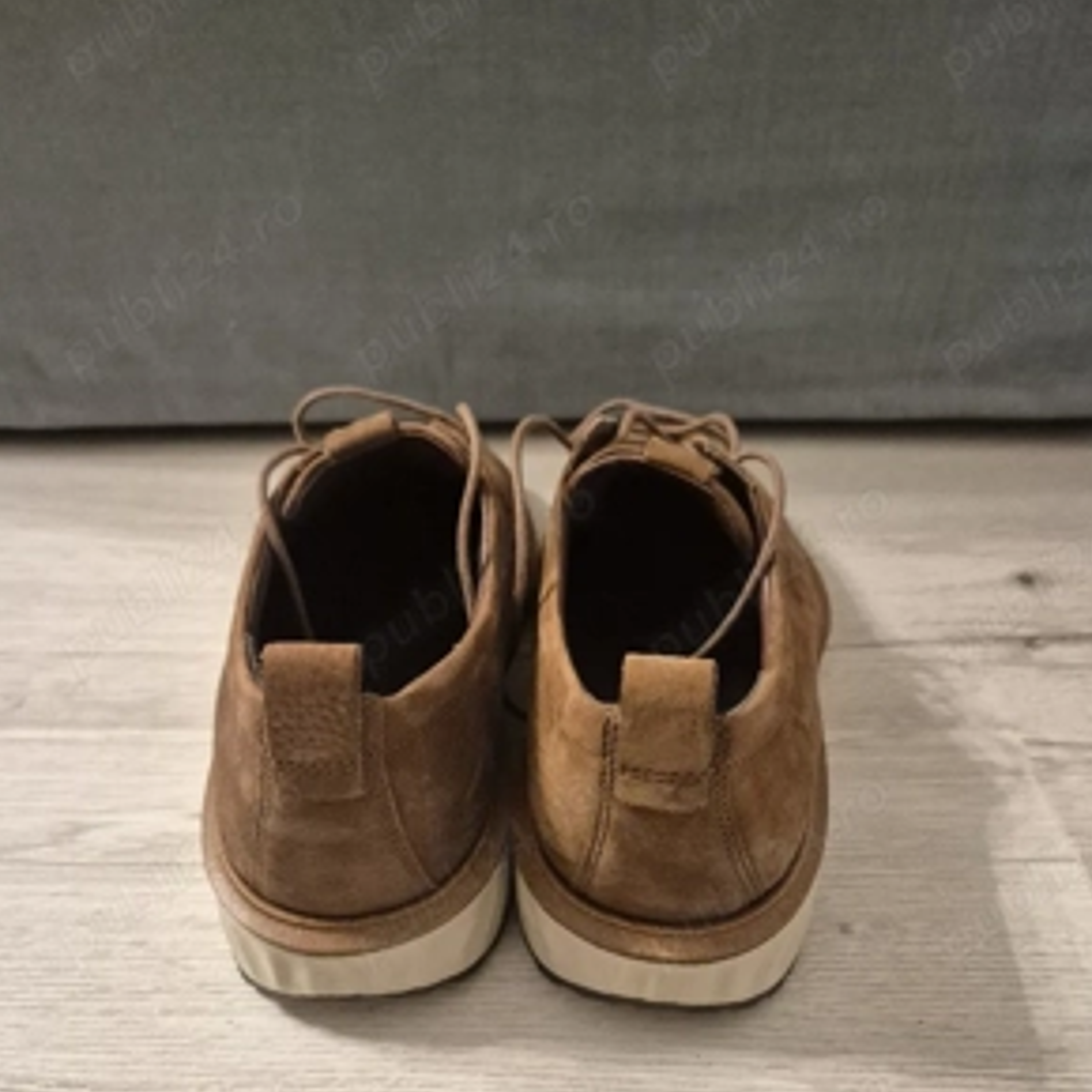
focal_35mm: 28
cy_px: 621
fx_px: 999
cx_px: 550
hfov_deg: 57.3
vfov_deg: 57.1
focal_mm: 5.4
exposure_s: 1/100
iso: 1600
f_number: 1.8
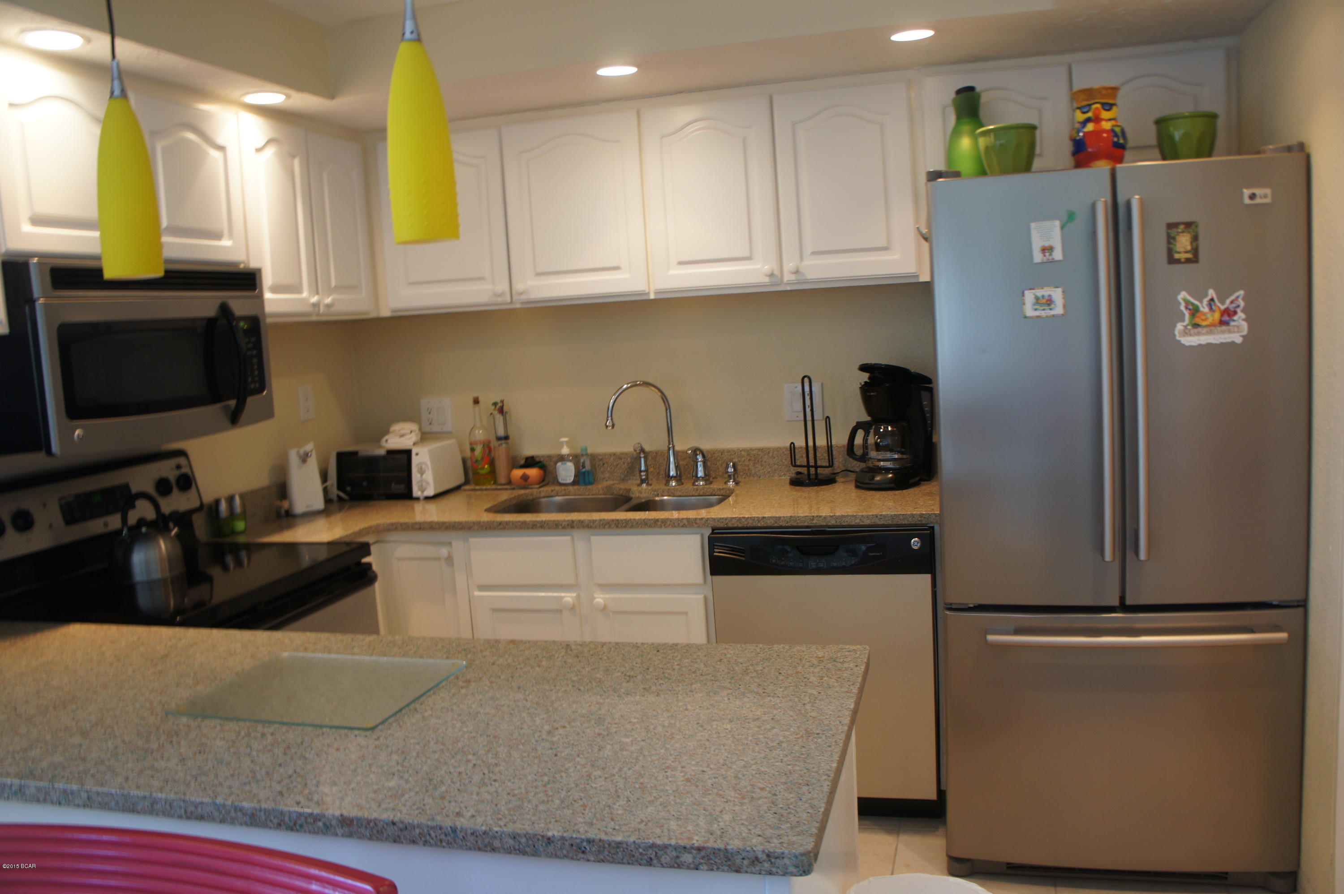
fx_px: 1007
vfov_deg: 47.9
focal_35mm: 27
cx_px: 672
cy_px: 447
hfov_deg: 67.4
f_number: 3.5
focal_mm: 18
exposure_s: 1/30
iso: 250
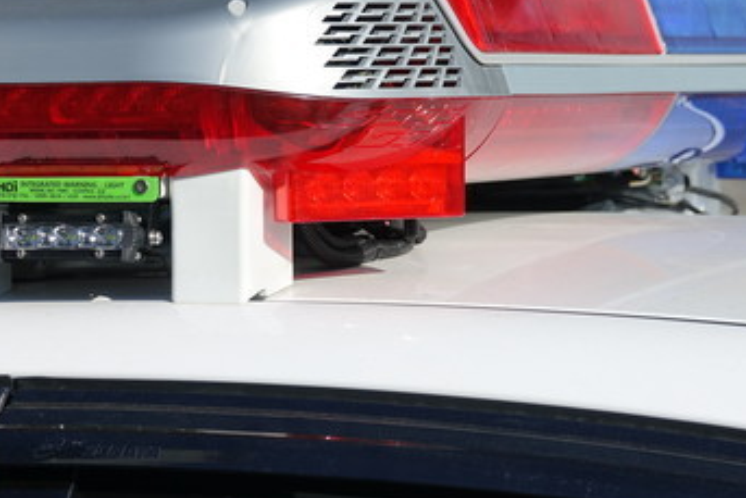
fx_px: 4602
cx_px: 455
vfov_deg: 6.2
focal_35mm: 222
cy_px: 285
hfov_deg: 9.3
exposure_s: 1/1000
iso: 100
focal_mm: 46.41
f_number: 4.5
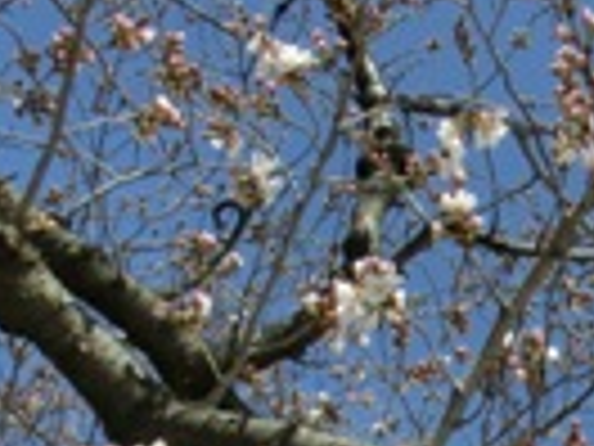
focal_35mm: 112
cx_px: 698
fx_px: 1922
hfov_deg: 16.9
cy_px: 527
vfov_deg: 12.9
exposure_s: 1/1000
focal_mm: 5.86
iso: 100
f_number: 3.7
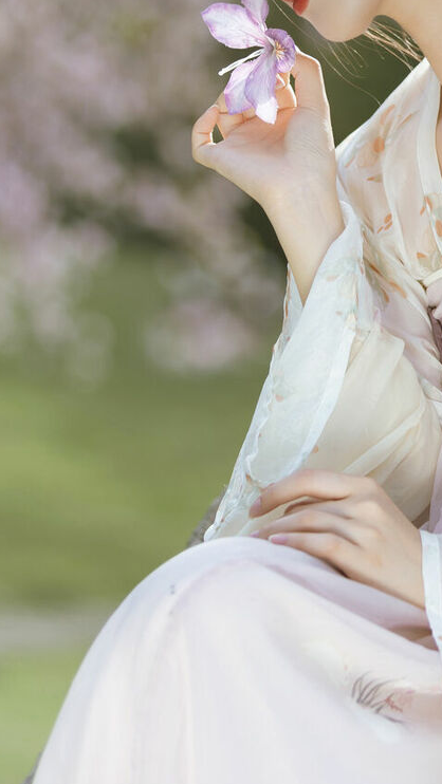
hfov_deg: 6.1
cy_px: 77
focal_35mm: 200
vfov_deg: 10.7
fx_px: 4162
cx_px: 459
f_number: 2.8
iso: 100
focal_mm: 90
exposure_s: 1/640
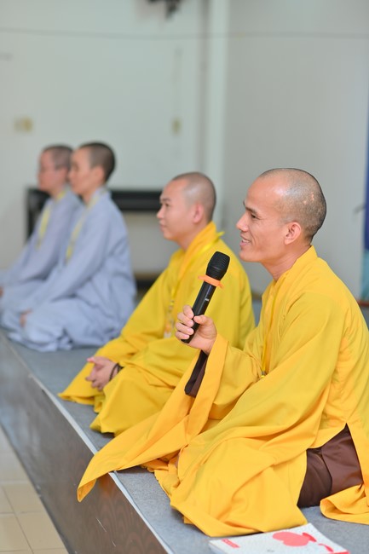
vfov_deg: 23.9
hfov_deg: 16.1
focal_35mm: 85
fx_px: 1307
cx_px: 184
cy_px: 277
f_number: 2.5
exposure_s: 1/200
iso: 400
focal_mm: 85
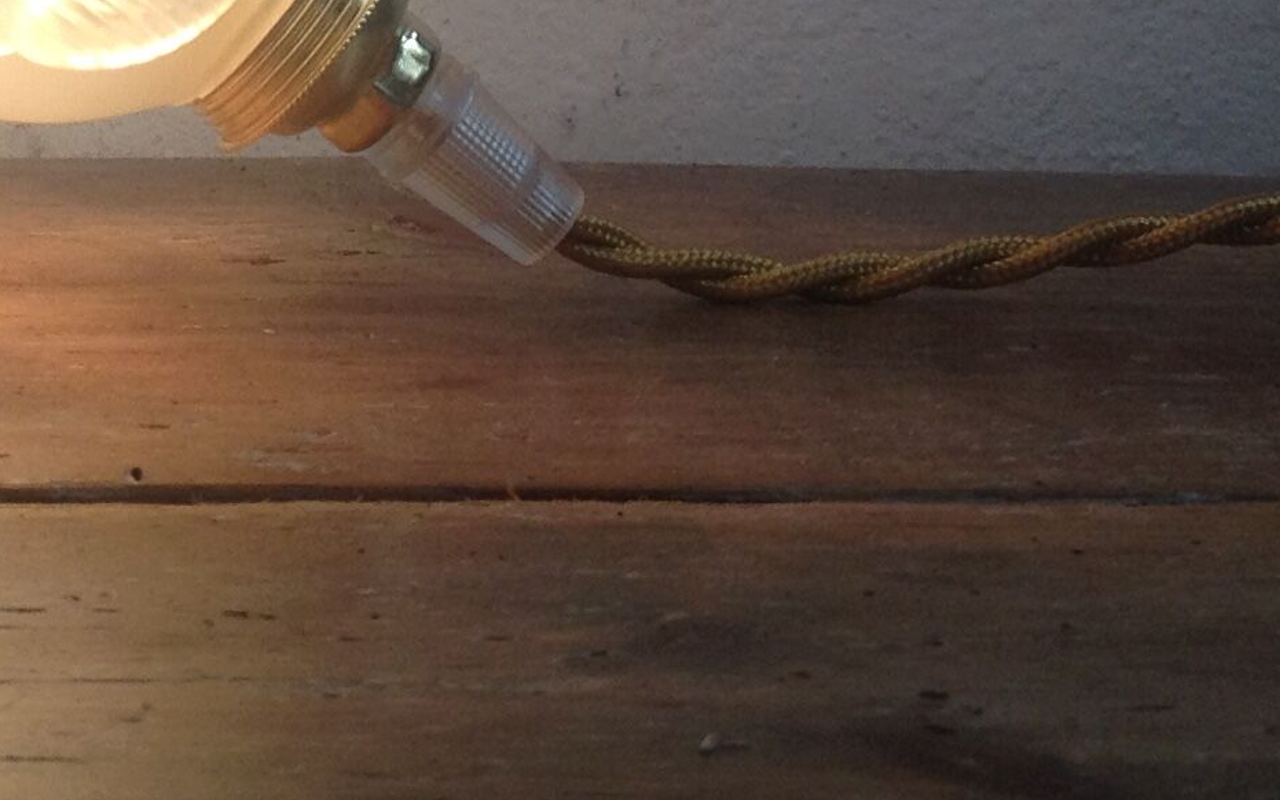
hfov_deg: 15.8
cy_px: -423
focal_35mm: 130
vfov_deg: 9.8
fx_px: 4535
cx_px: 62
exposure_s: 1/147
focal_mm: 4.28
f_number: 2.4
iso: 50
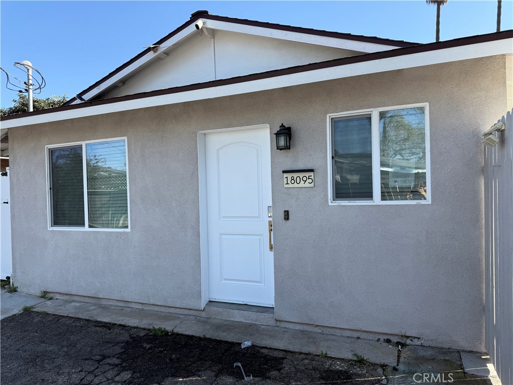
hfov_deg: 71.6
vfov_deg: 56.8
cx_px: 256
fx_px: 356
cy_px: 192
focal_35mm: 24
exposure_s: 1/1727
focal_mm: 6.76
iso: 80
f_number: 1.78
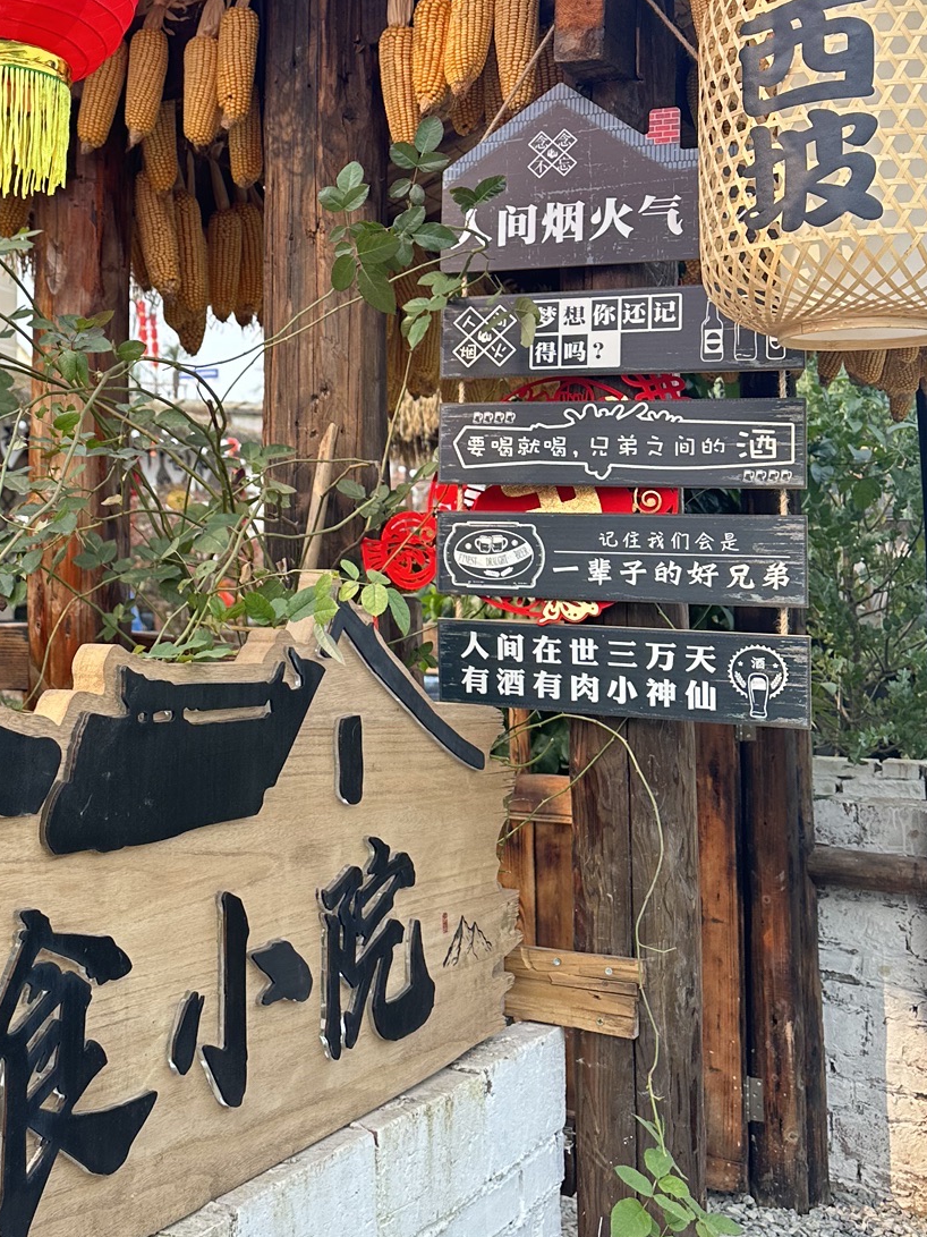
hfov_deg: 31.5
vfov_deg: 42.6
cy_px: 454
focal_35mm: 44
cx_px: 111
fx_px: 1571
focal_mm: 6.86
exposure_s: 1/626
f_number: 1.78
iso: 80
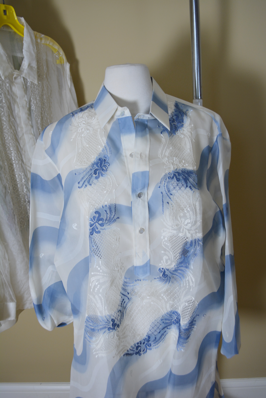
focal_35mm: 33
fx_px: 366
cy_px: 199
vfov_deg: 57.2
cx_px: 133
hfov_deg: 40.0
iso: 400
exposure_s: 1/60
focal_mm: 22
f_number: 4
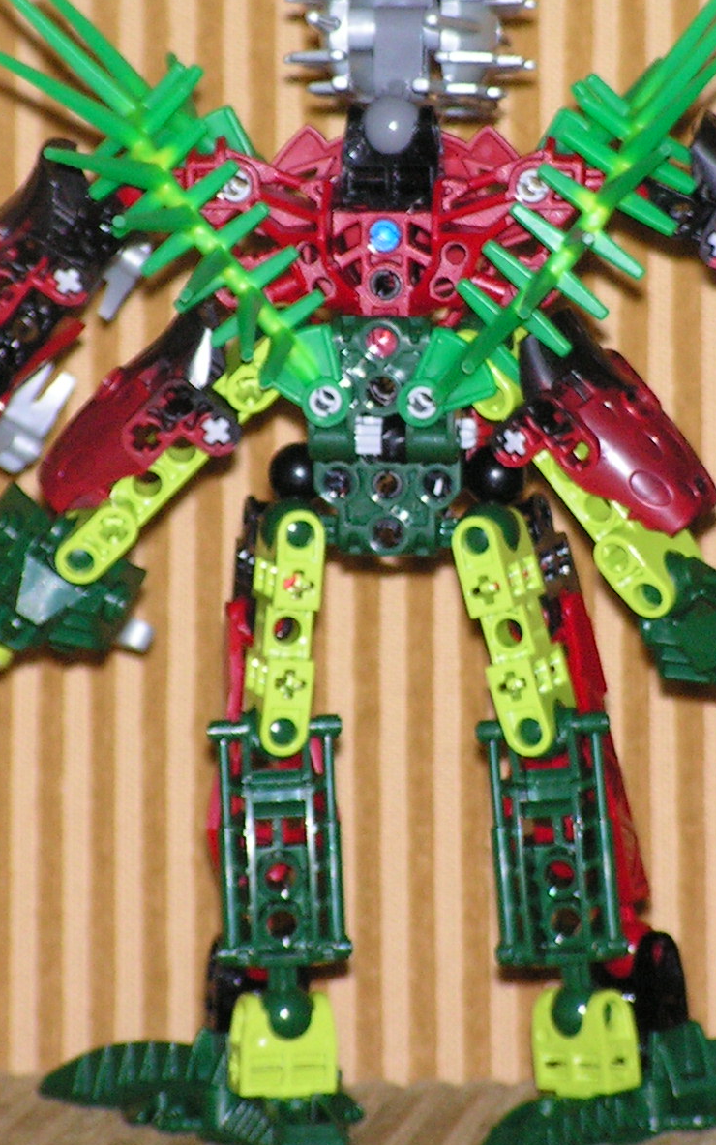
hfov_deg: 4.1
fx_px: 10016
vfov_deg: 6.5
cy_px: 445
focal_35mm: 321
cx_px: 497
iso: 200
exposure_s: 1/200
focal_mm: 29.3
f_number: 3.4
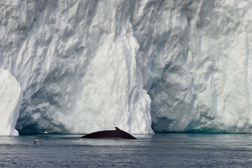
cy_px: 84
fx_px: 1960
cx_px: 126
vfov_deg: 4.9
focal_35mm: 280
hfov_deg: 7.4
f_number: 10
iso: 200
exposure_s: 1/320
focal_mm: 280
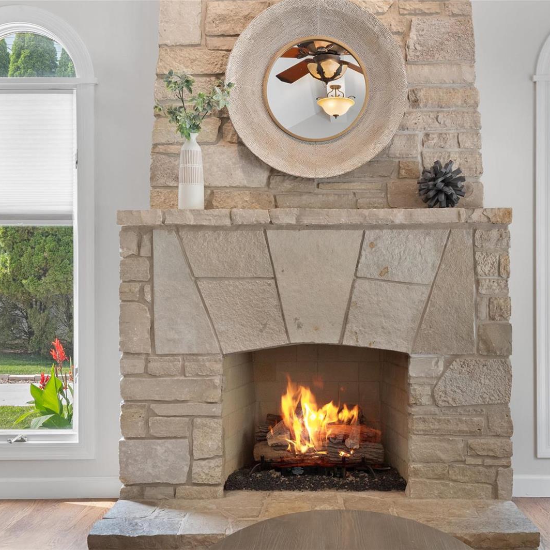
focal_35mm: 46
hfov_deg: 36.7
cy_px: 275
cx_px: 325
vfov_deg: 36.8
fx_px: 827
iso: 400
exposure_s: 1/15
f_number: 6.3
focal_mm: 18
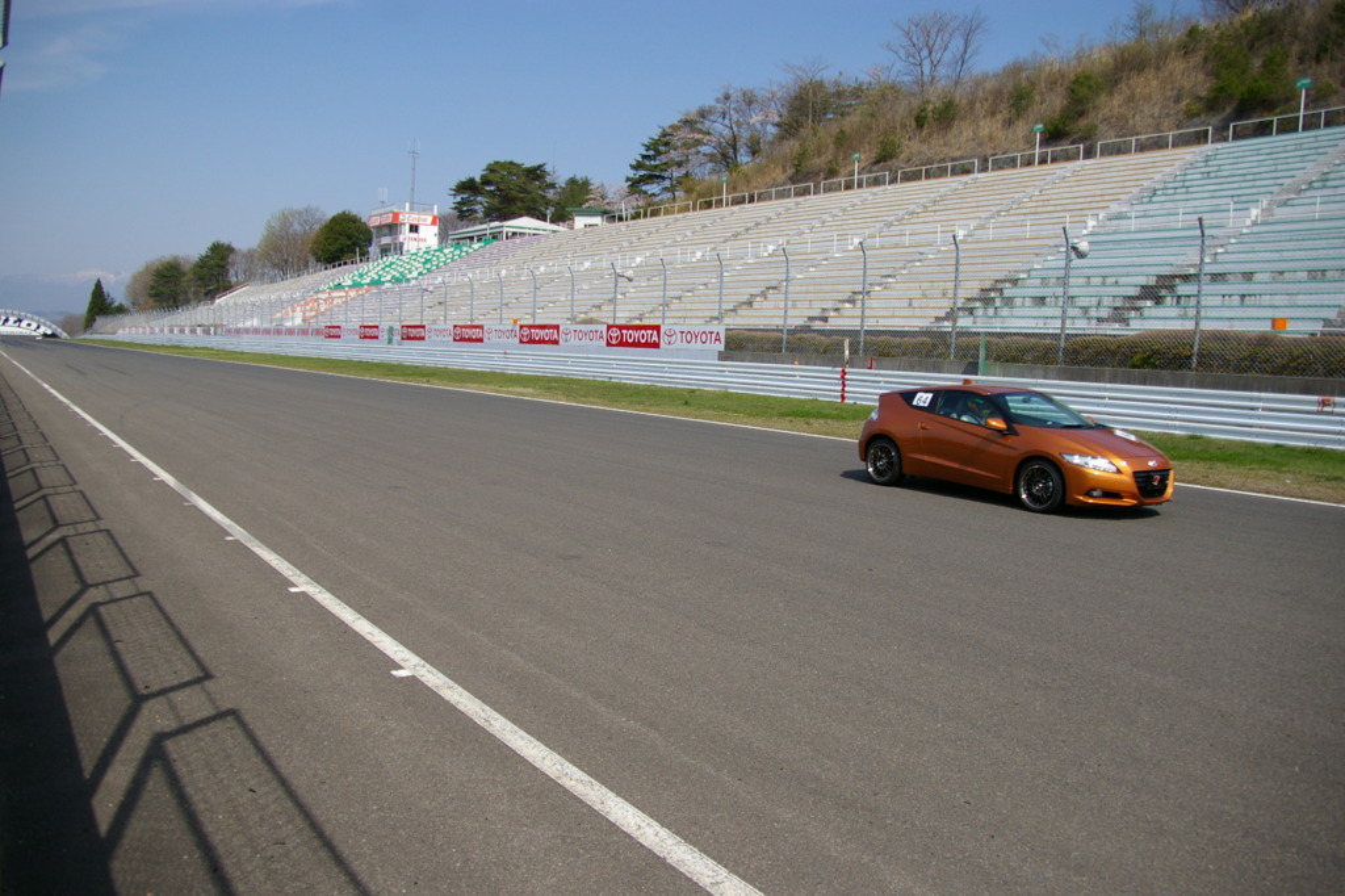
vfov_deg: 47.9
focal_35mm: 27
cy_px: 448
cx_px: 672
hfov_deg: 67.4
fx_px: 1008
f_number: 4.5
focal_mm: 18
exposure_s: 1/1500
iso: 200
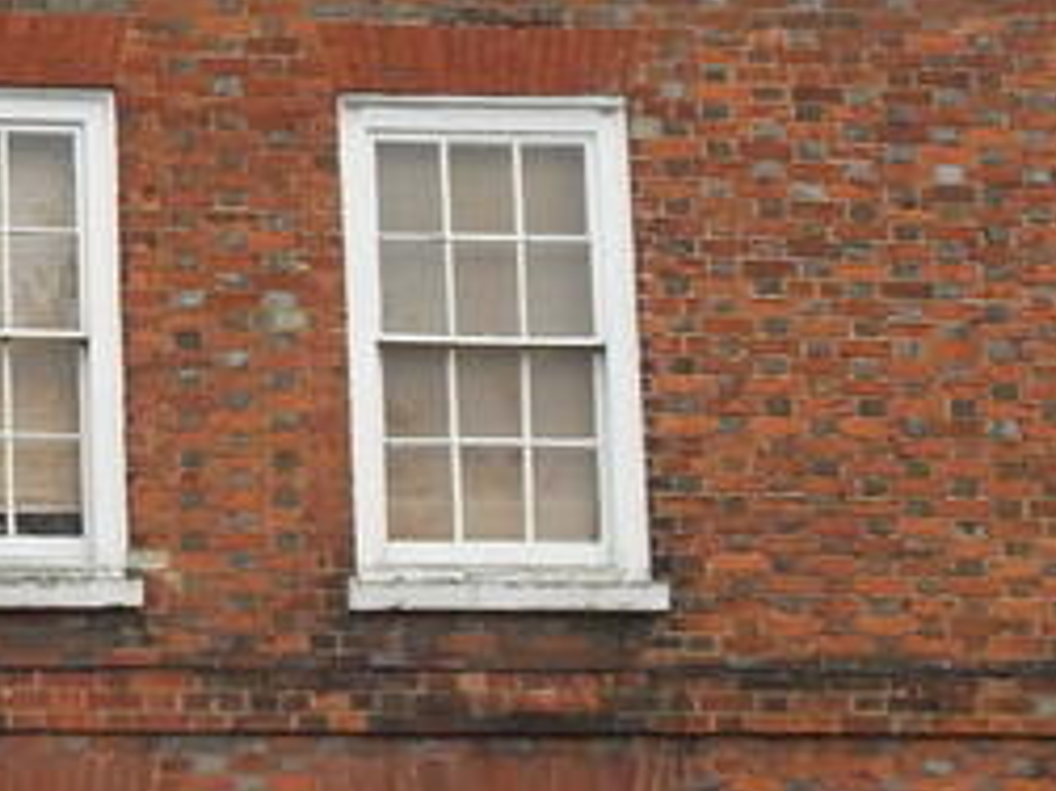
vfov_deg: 9.6
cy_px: 568
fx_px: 4726
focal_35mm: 155
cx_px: -358
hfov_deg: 12.3
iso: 400
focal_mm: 6.8
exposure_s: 1/1250
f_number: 3.4
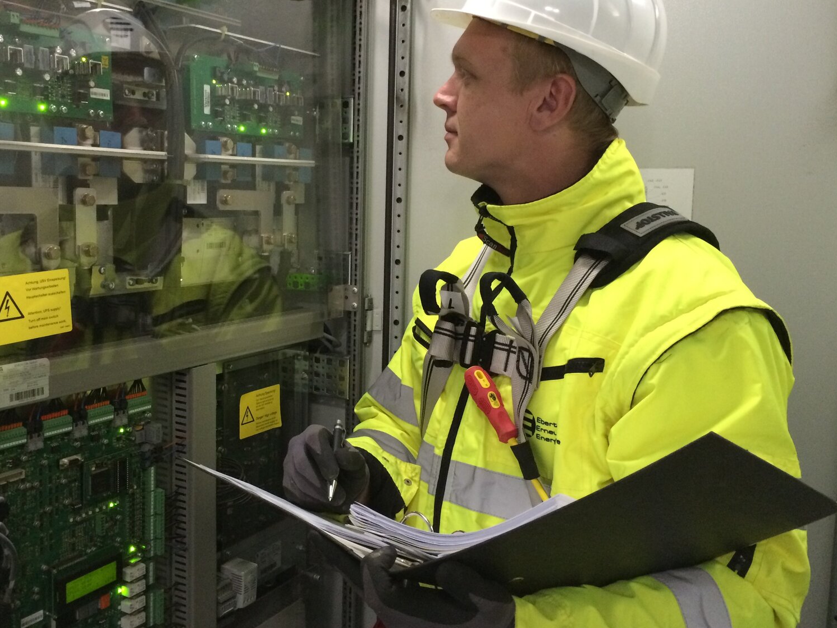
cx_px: 360
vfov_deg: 40.7
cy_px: 288
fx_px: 846
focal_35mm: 35
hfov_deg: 52.4
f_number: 2.2
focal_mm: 4.15
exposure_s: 1/20
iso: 320
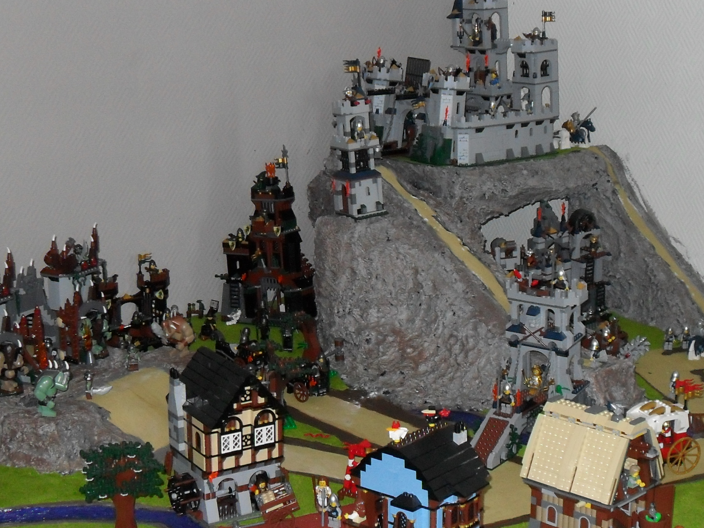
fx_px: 1281
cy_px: 253
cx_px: 416
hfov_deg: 30.7
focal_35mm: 63
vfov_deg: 23.3
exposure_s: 1/45
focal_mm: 6.2
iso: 200
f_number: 2.8
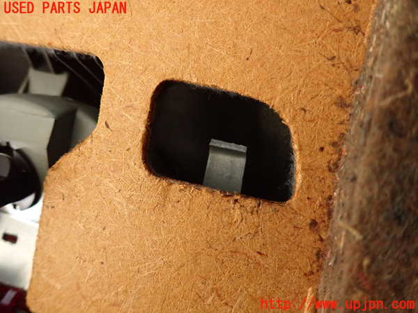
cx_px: 209
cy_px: 156
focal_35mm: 25
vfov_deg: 54.9
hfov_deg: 69.4
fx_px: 302
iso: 500
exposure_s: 1/30
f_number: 2
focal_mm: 4.5
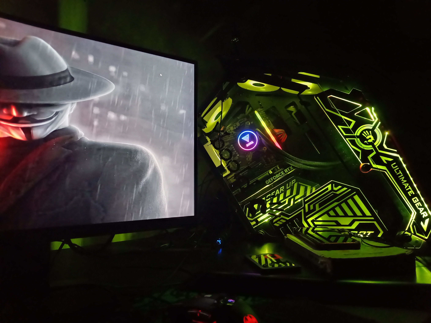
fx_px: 311
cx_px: 216
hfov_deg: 69.4
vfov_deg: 54.8
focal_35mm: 25
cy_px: 162
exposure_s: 1/20
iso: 1083
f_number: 1.8
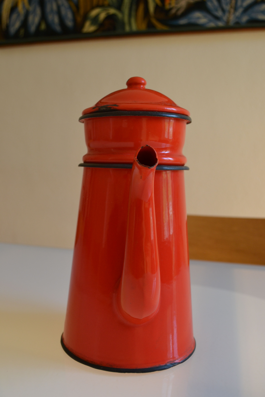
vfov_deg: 53.1
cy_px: 198
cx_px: 132
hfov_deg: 36.9
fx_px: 397
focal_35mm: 36
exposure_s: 1/125
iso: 400
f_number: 5.6
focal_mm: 24
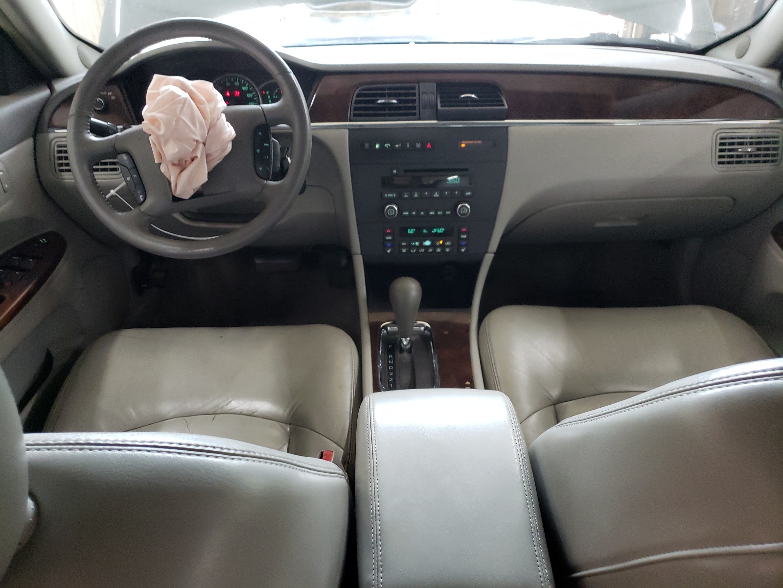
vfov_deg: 53.1
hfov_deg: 67.3
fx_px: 588
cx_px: 392
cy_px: 294
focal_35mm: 26
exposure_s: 1/40
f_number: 1.5
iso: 299
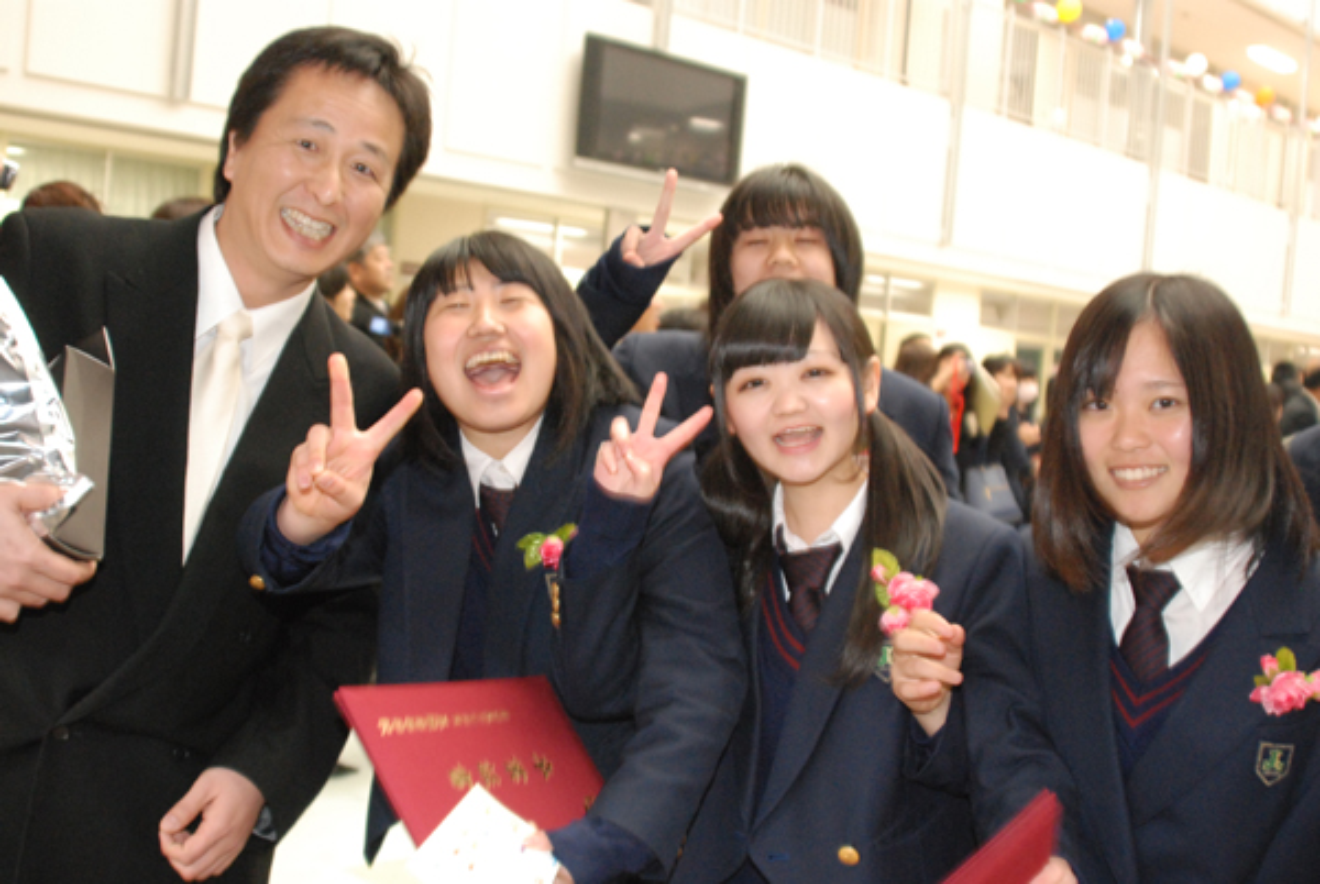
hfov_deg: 46.3
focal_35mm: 42
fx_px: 1542
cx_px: 660
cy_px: 442
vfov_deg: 32.0
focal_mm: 28
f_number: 3.5
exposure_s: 1/60
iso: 1600
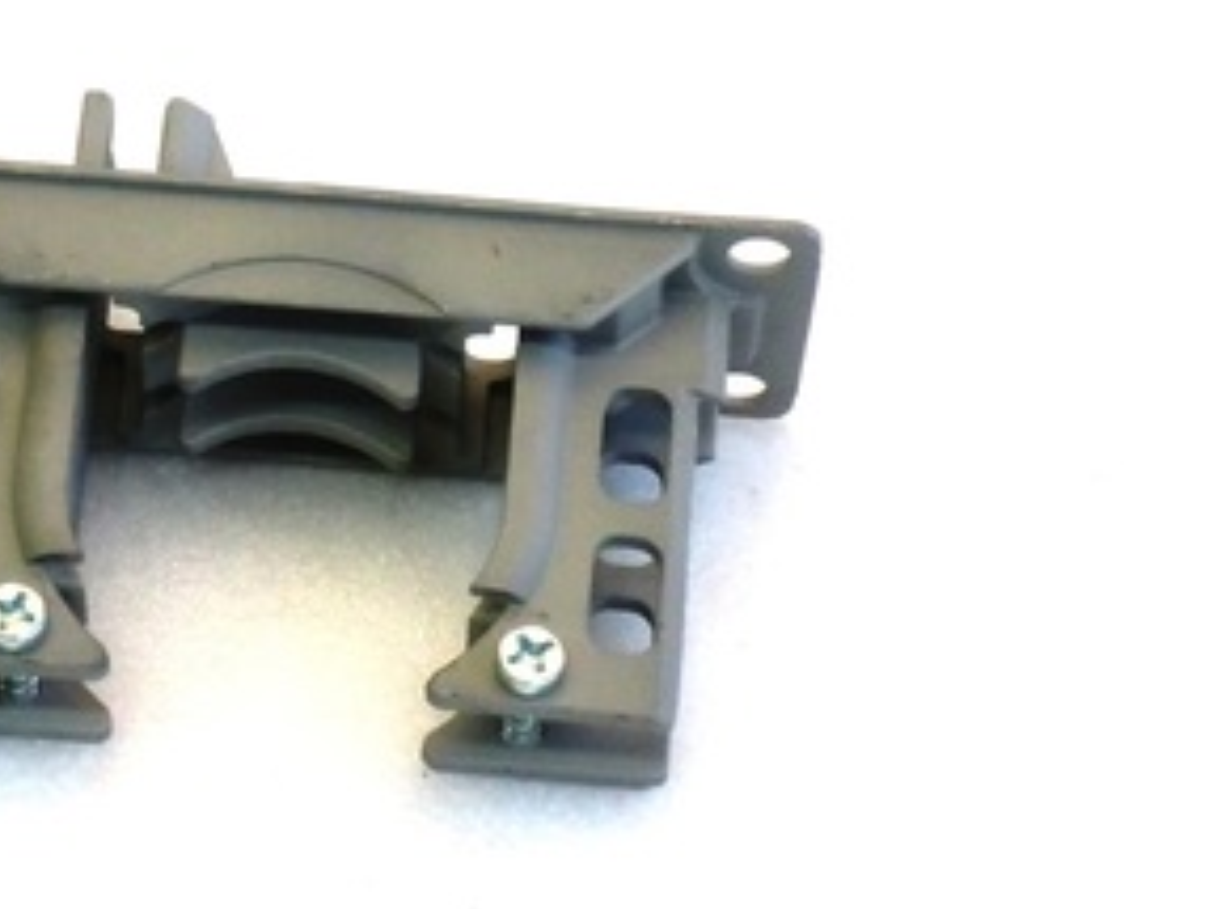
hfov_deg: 14.0
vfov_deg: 10.5
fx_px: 4939
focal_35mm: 141
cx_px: 304
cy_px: 438
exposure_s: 1/80
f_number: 5.4
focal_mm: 15.81
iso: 320
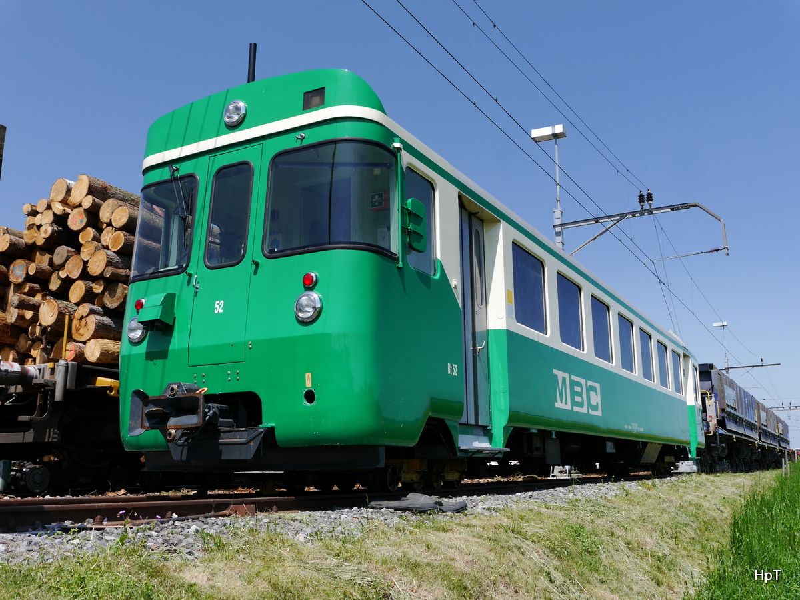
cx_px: 400
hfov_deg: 51.4
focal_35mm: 36
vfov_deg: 39.7
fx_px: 832
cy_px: 300
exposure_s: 1/400
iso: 160
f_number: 8
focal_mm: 18
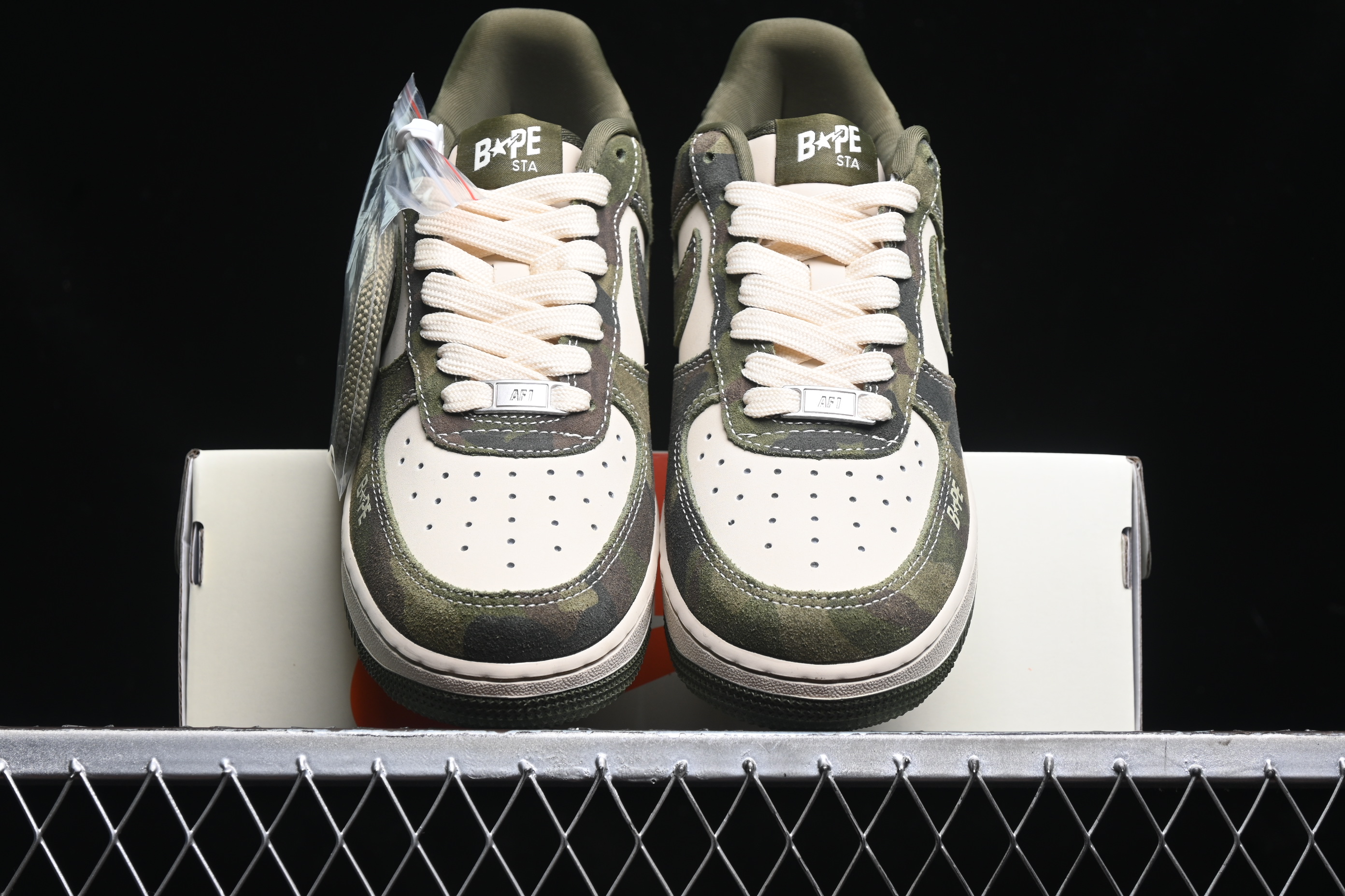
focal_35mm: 75
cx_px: 672
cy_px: 448
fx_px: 2802
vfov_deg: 18.2
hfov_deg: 27.0
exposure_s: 1/40
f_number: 6.3
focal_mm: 50
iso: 160
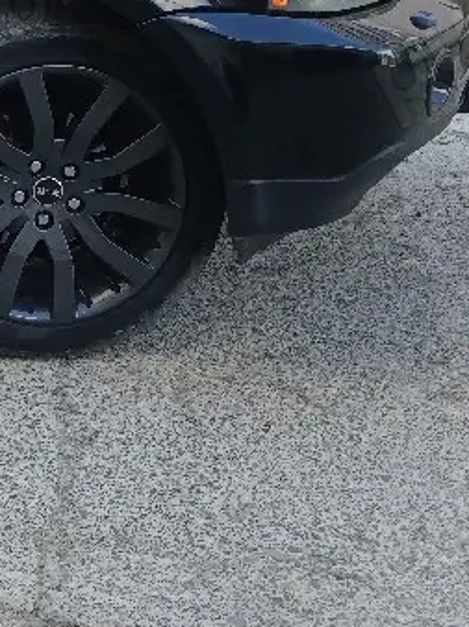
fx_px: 1447
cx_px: -269
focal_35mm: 80
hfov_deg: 16.5
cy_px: -28
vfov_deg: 23.2
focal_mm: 3.98
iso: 20
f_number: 1.8
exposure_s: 1/50.3
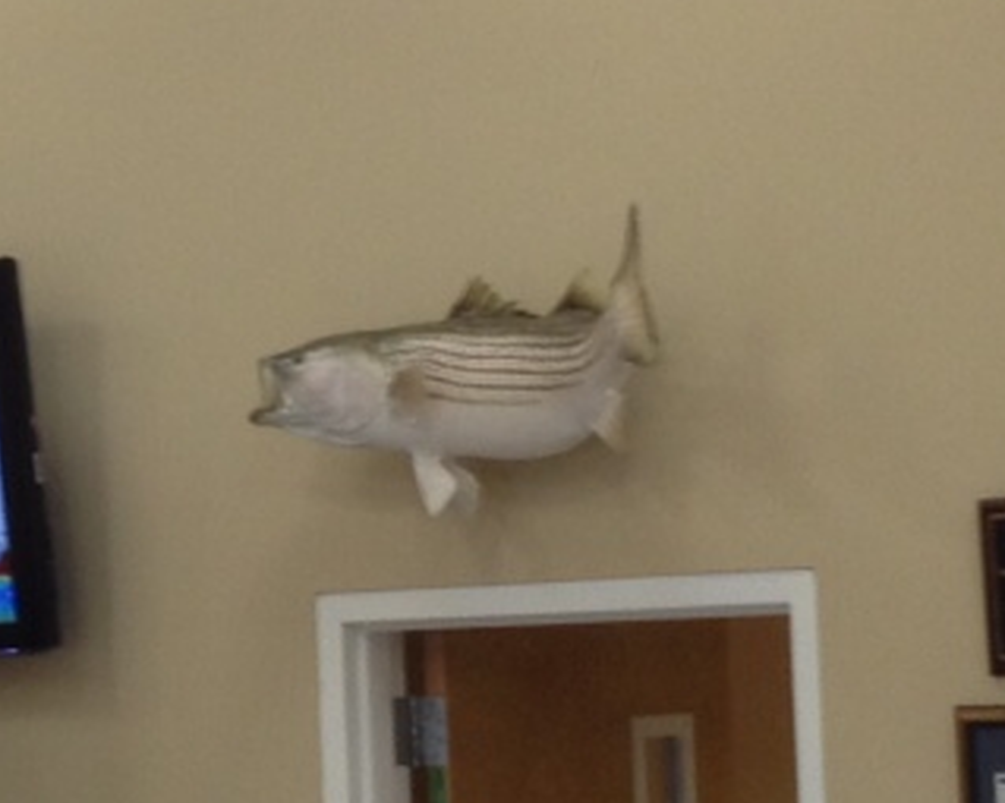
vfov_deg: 8.8
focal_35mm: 175
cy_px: 601
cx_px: -214
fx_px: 5204
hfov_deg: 10.8
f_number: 2.4
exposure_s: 1/30
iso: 50
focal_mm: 4.28
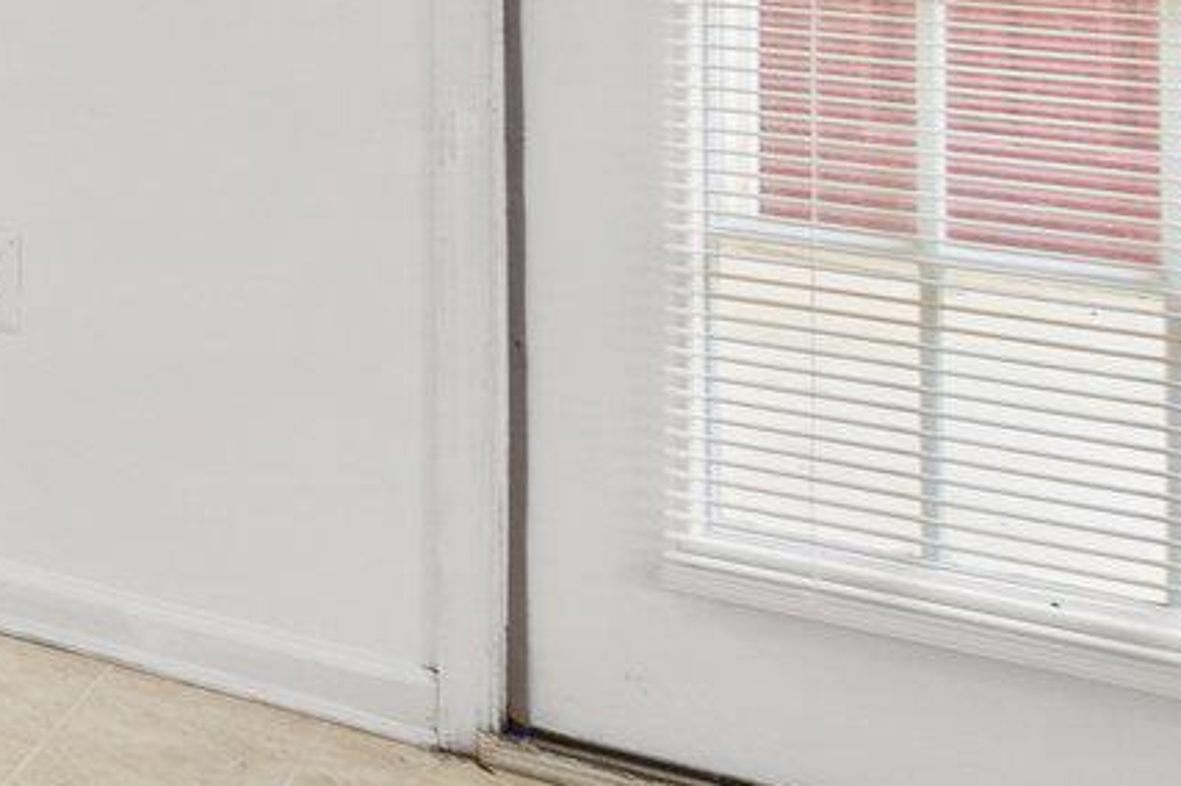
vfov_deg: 16.8
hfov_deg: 18.5
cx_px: -1167
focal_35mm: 72
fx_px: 2360
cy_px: -461
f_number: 8
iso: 100
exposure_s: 1/3
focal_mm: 10
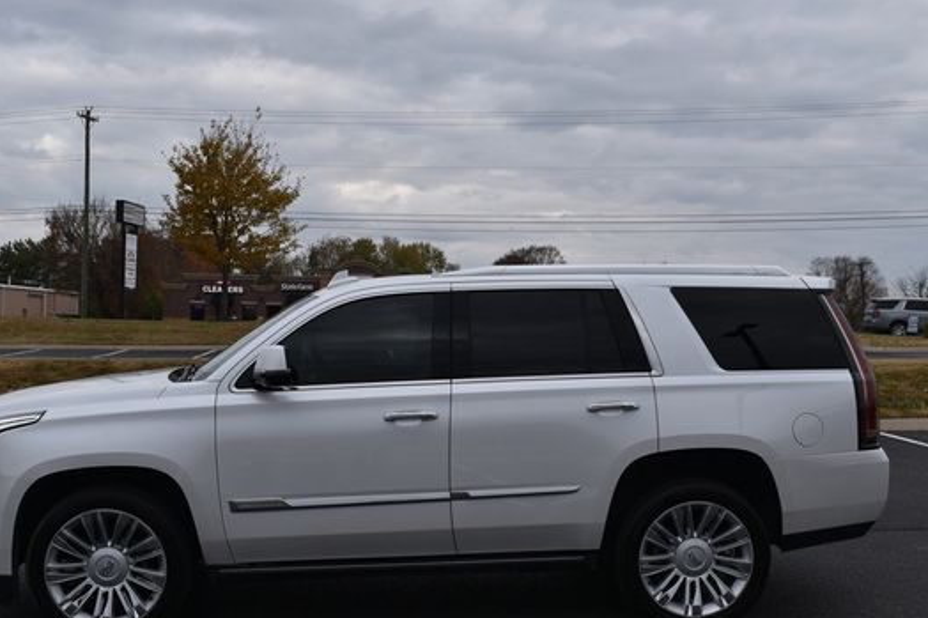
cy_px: 346
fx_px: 1134
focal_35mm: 44
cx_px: 450
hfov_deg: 44.5
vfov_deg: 30.5
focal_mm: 24
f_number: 8
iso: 125
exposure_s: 1/250
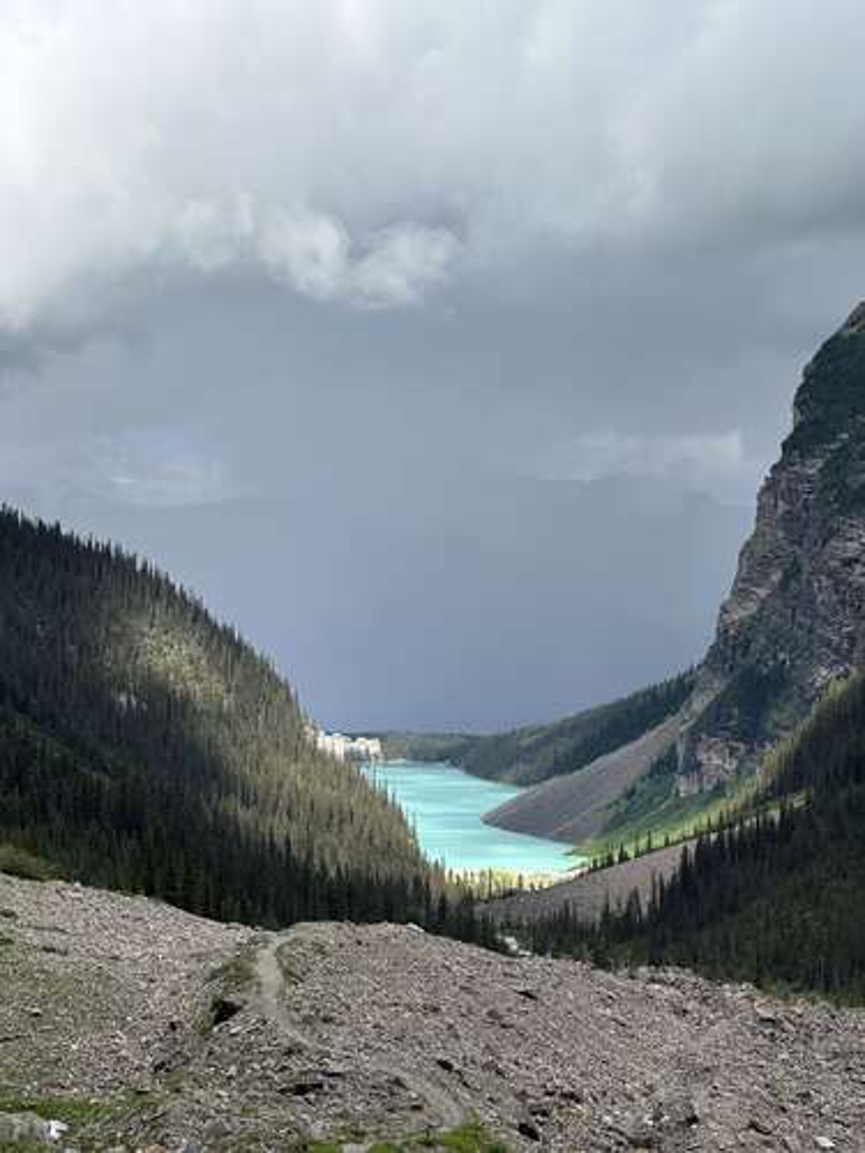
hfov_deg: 19.1
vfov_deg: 25.3
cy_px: 576
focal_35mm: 77
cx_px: 432
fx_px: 2565
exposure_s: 1/732
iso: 32
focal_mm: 9
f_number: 2.8
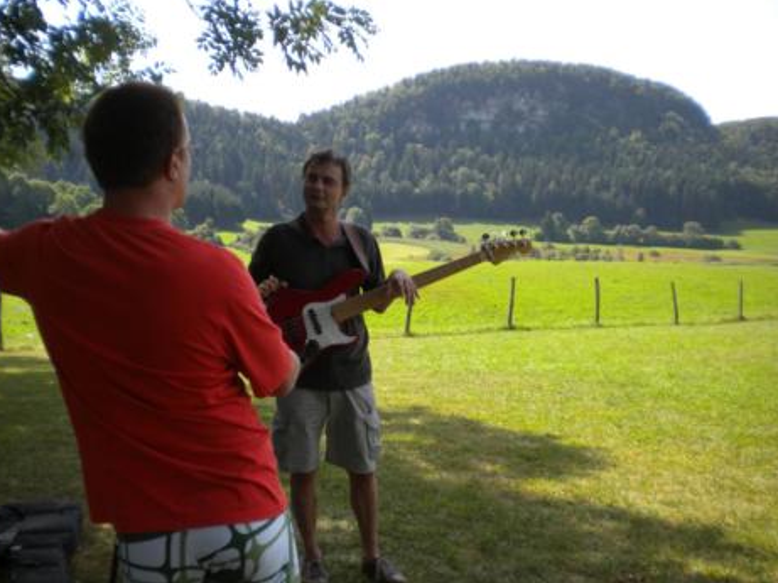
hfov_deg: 49.0
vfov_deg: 37.7
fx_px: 853
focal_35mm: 38
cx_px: 376
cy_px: 308
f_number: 3.1
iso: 97
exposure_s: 1/510
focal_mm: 6.3
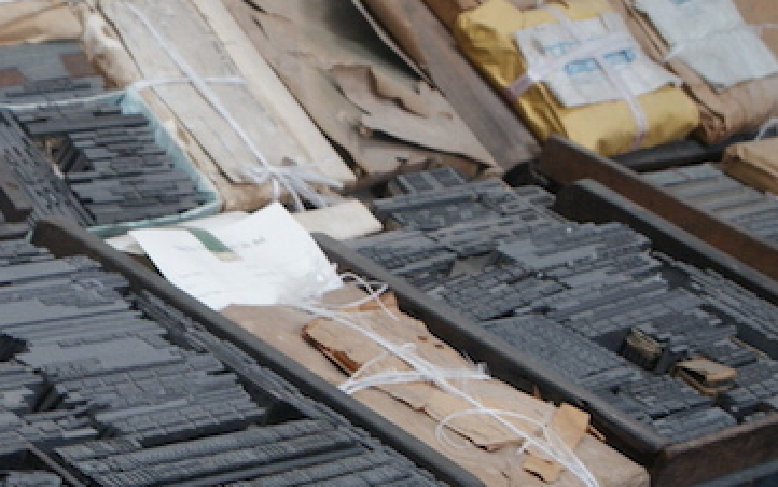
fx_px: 3948
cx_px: 75
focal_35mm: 186
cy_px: 324
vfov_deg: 7.1
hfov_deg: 11.2
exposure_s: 1/60
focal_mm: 55
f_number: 5.6
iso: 400
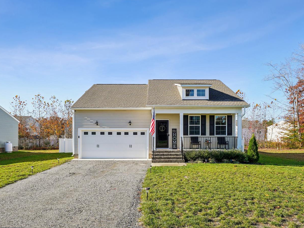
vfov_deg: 58.9
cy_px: 119
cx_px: 163
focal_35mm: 23
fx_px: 202
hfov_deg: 73.8
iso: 100
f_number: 8
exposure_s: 1/200
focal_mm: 20
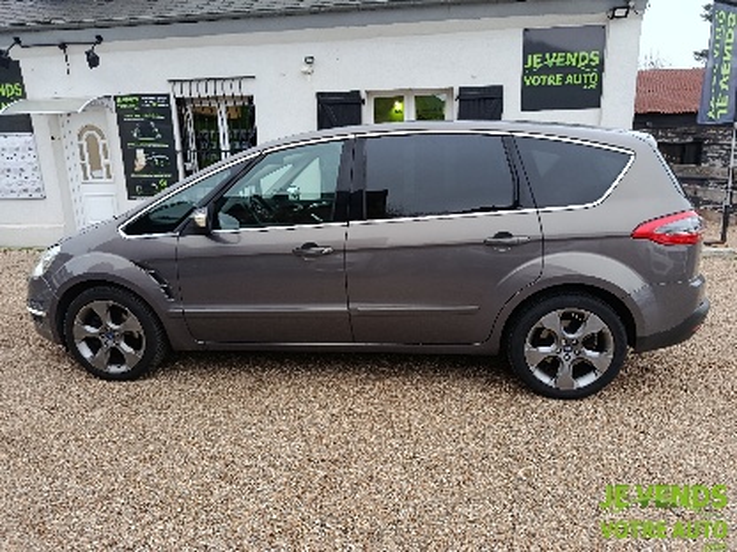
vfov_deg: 56.8
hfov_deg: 71.6
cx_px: 368
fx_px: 511
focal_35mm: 24
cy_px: 276
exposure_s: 1/100
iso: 523
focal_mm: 5.24
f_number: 1.7
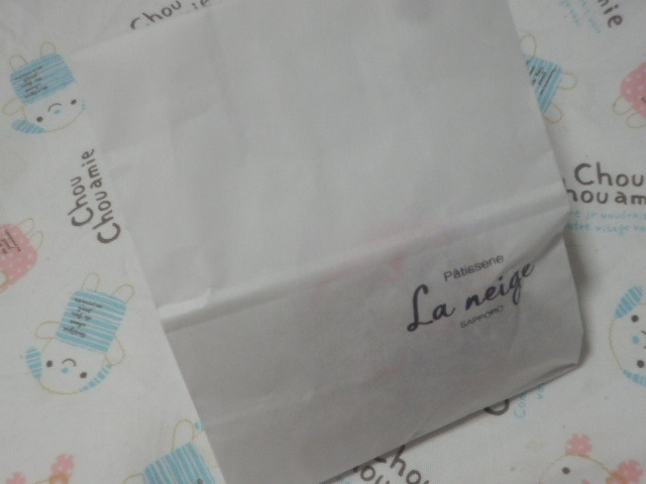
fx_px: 952
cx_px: 323
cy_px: 242
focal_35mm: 51
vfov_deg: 28.6
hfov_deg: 37.5
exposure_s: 1/50
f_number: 4.4
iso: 640
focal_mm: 9.1
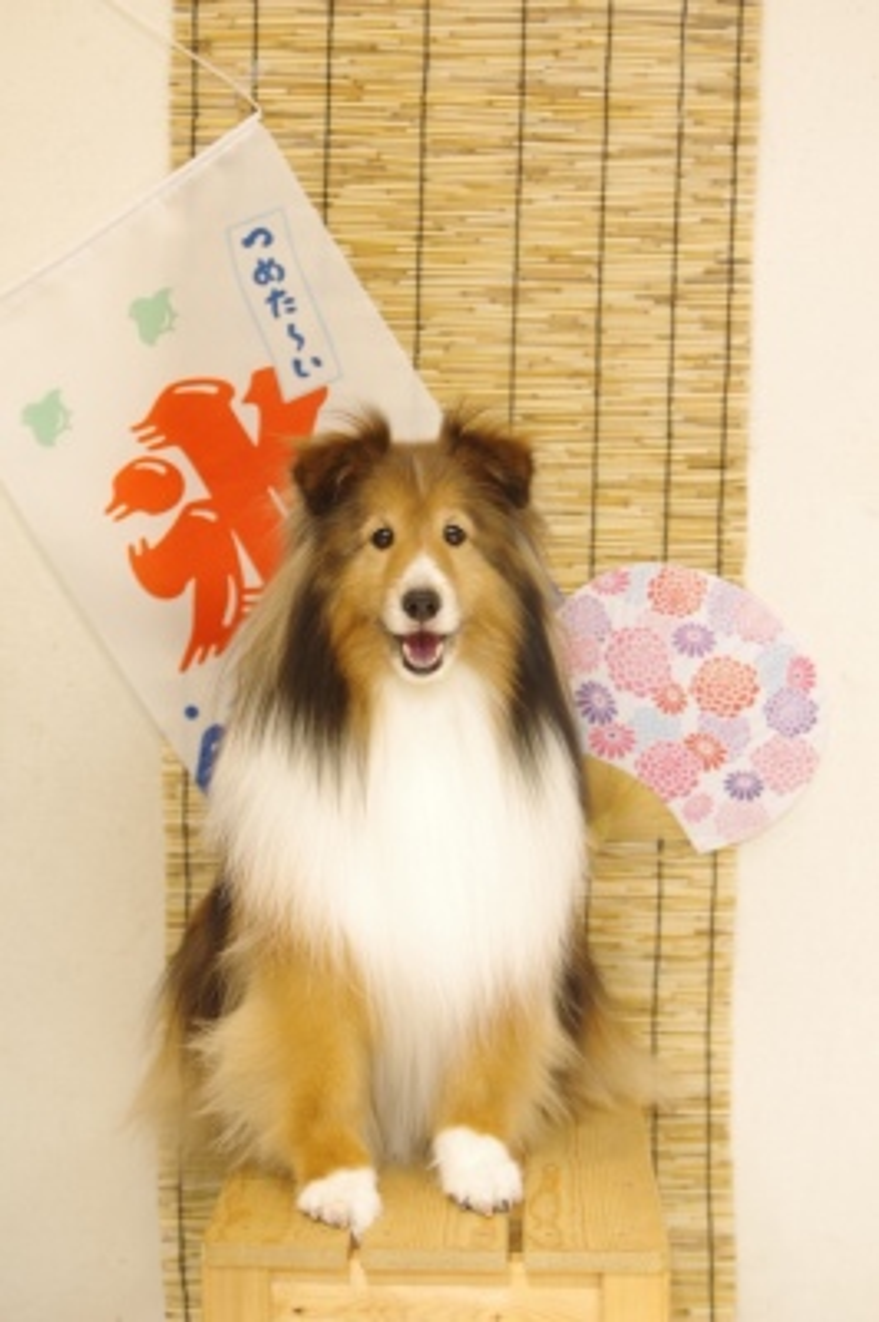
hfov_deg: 21.2
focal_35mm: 64
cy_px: 661
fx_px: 2348
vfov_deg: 31.4
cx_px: 440
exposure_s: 1/50
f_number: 2.8
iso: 640
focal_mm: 43
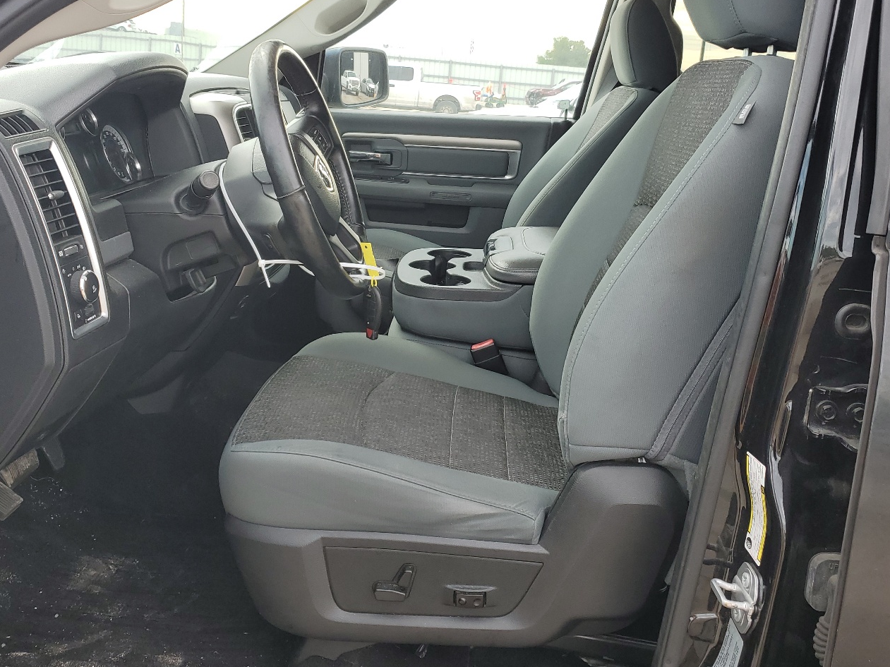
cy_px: 258
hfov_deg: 55.4
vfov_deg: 42.7
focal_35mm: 33
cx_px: 435
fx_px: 848
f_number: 1.5
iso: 50
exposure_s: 1/217
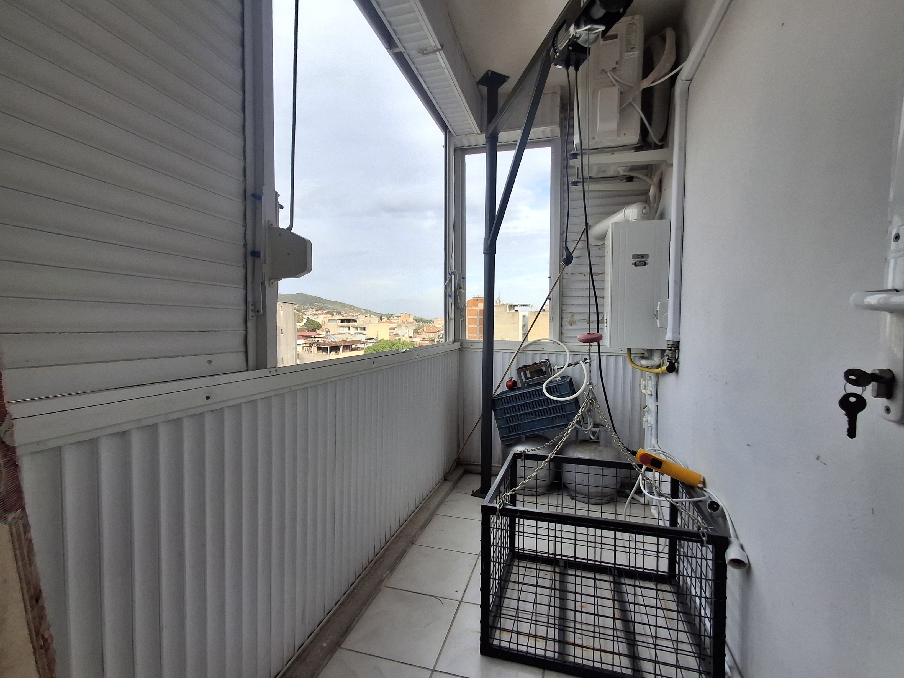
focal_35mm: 16
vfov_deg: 78.1
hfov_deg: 94.5
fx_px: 418
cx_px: 452
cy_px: 339
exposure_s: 1/388
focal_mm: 1.64
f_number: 2.2
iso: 40
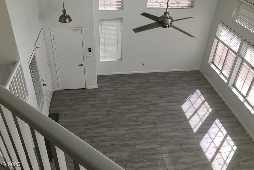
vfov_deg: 42.2
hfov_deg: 60.3
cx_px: 125
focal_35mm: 31
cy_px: 72
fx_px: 219
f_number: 2.2
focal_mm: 4.15
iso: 40
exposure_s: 1/120
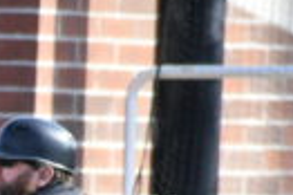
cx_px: -349
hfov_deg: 1.5
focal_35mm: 1373
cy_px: 415
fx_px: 11161
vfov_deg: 1.0
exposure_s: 1/5000
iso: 3200
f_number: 6.3
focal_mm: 200
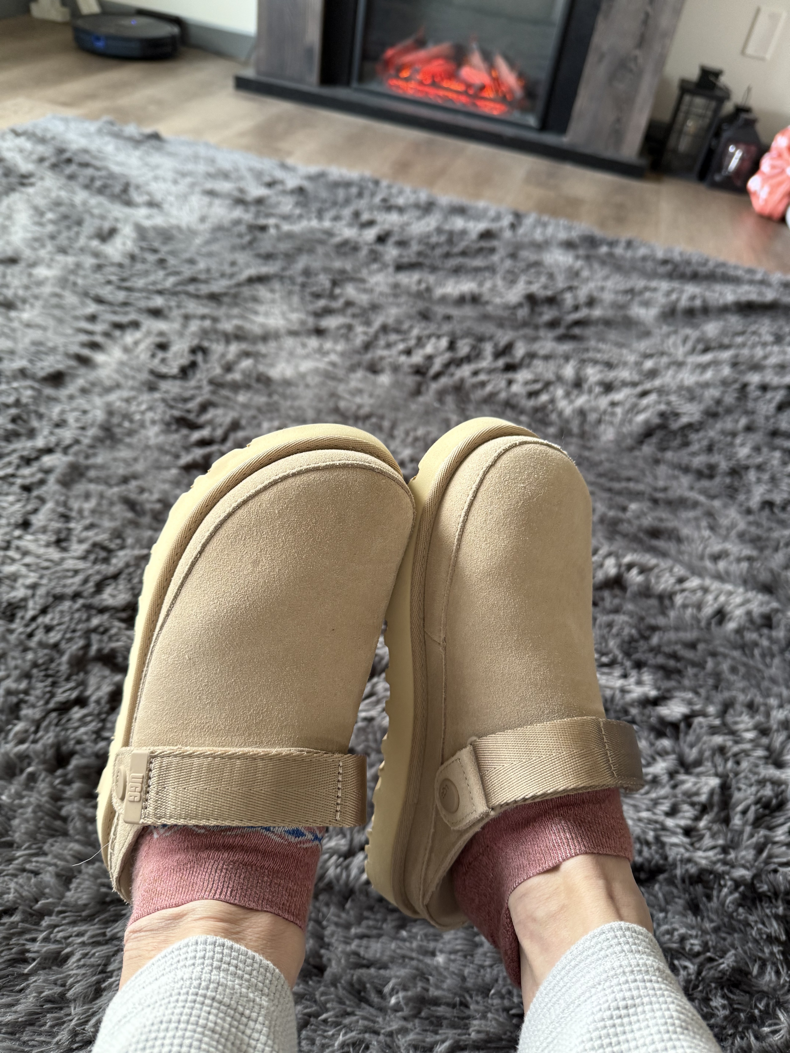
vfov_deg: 71.6
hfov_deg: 56.8
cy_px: 526
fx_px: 730
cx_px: 395
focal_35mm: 24
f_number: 1.78
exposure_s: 1/63
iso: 200
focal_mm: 6.76
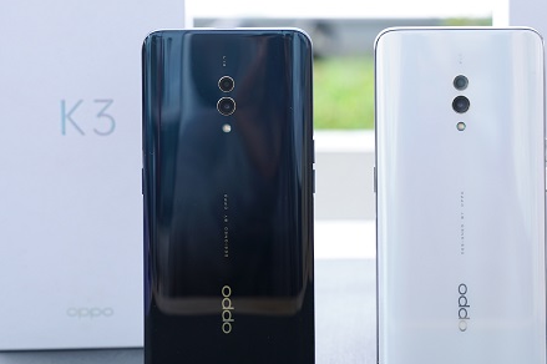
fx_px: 1412
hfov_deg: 21.9
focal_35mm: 93
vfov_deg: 14.6
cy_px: 109
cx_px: 336
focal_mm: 51
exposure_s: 1/80
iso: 200
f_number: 4.5
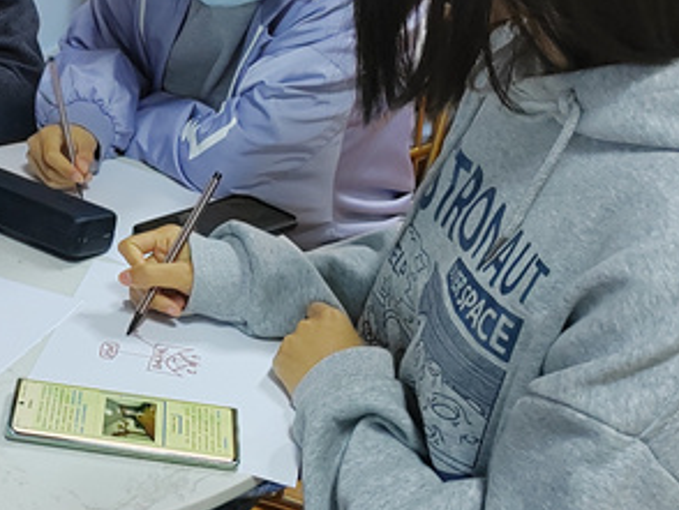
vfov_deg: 19.8
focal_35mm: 74
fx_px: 1453
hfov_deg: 25.0
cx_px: -12
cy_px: 152
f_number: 1.9
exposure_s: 1/50
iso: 1260
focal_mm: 5.52
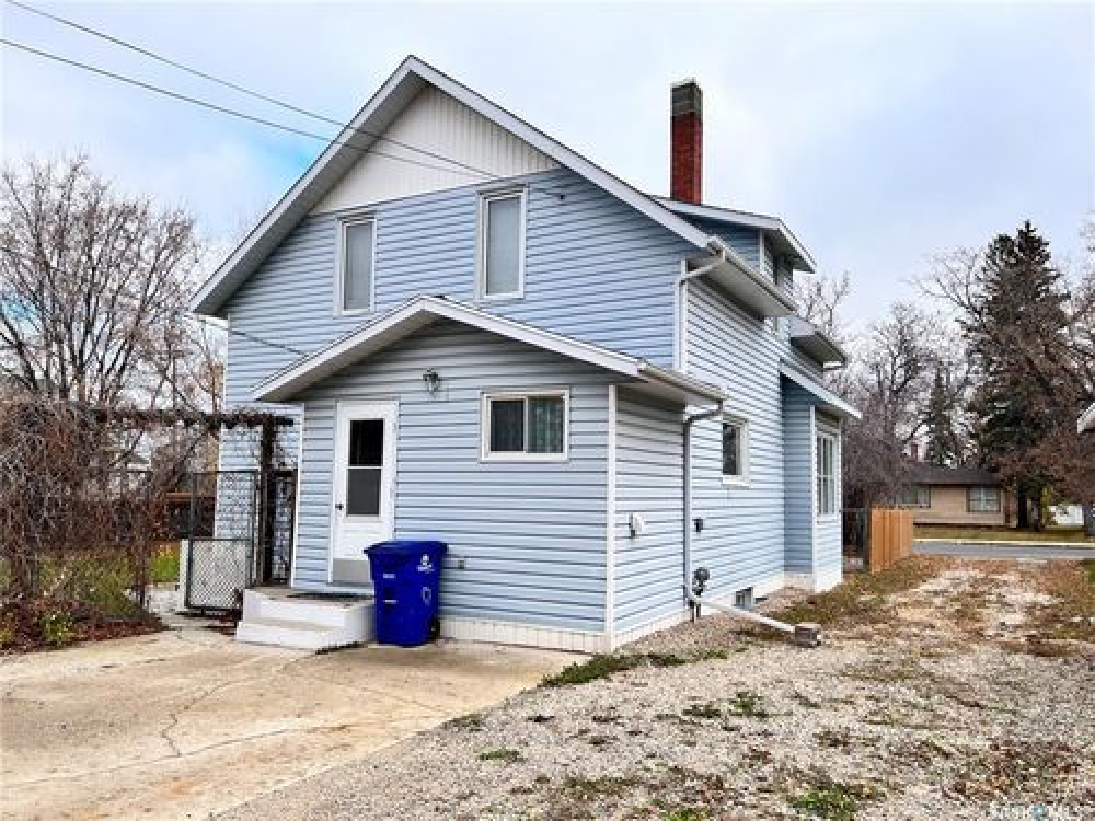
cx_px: 548
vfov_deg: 53.1
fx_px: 822
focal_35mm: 26
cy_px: 410
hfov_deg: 67.3
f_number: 1.5
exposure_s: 1/2045
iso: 50
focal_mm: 5.7
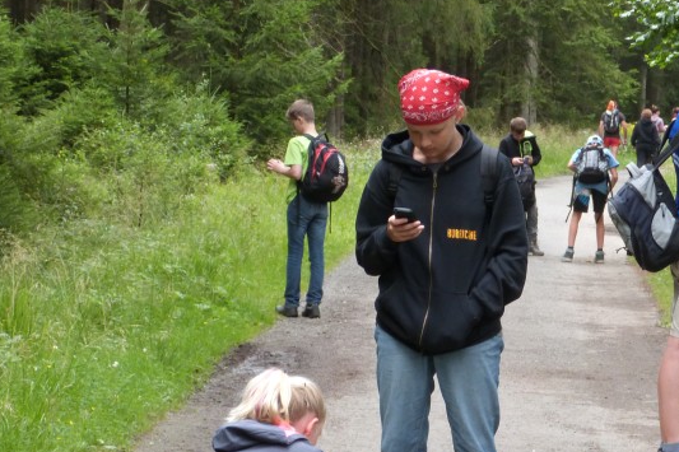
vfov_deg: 7.6
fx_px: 3413
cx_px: 504
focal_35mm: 181
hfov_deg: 11.3
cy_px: 322
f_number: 3.5
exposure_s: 1/125
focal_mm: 20.8
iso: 250
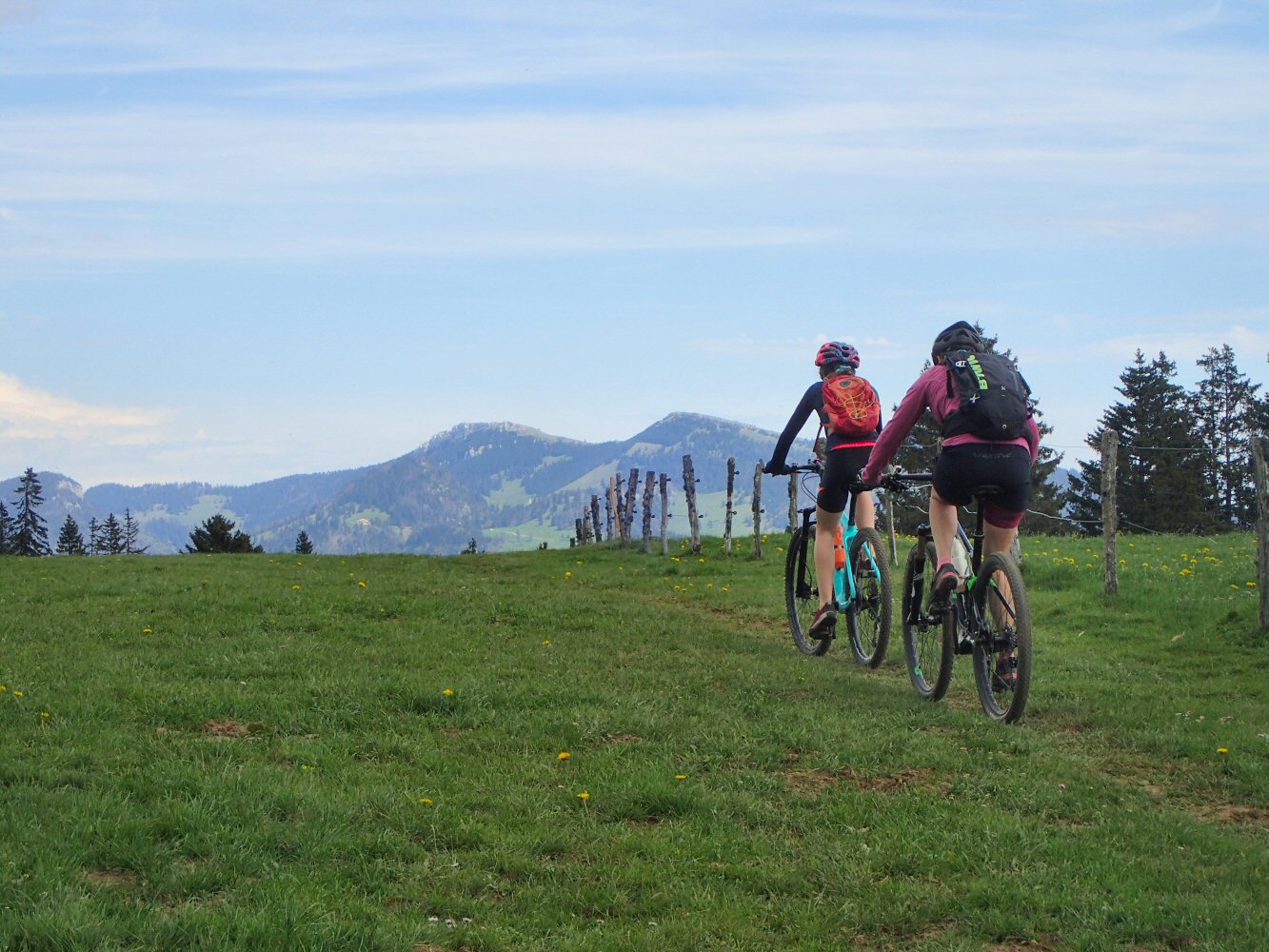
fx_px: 3666
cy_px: 476
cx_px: 634
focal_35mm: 100
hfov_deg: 19.6
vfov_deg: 14.8
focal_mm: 18
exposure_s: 1/250
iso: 100
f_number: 6.3
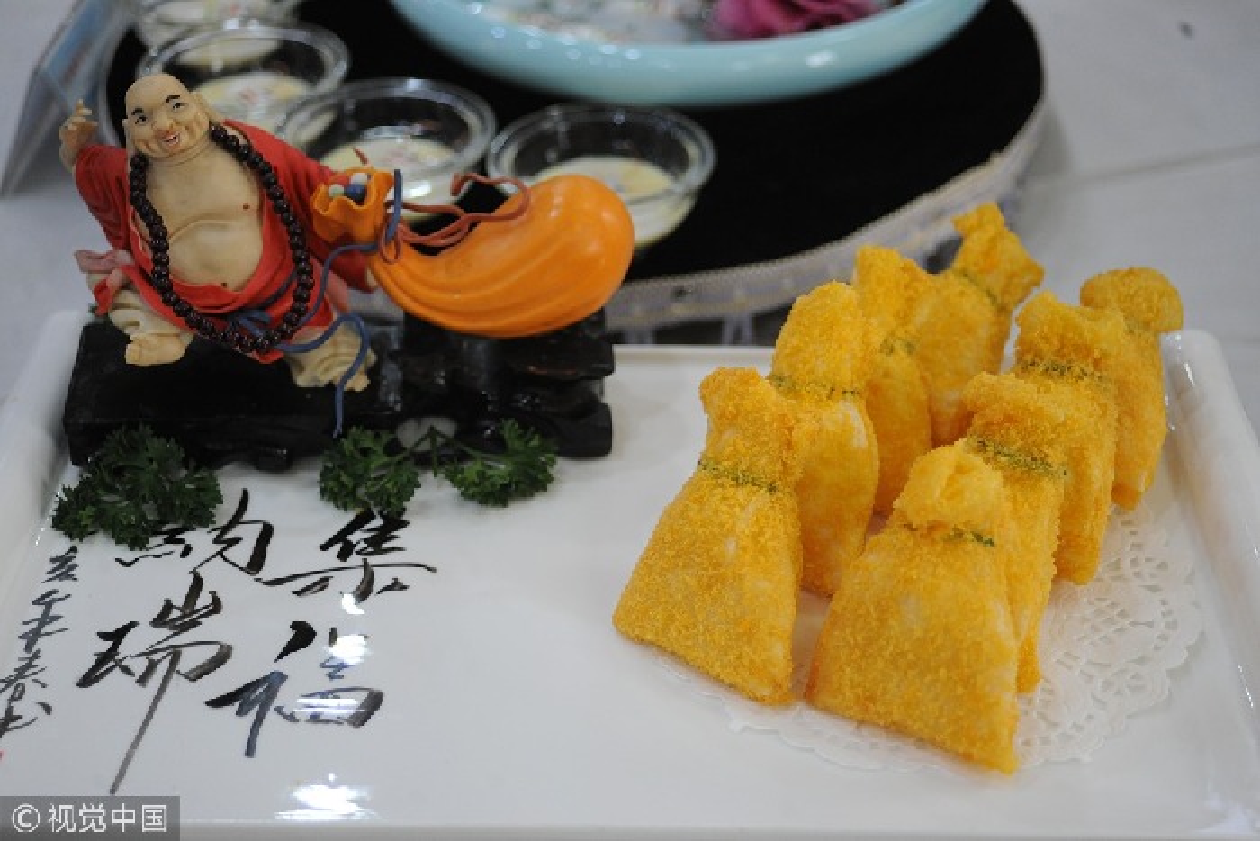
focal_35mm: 62
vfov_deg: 21.9
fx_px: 2170
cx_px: 630
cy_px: 420
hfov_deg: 32.4
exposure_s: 1/125
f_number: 4.5
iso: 1600
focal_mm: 62
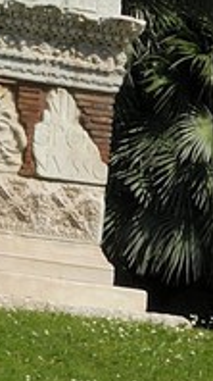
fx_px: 4852
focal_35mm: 482
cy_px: -198
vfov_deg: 4.5
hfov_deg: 2.4
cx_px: 1385
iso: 100
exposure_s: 1/125
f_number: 13
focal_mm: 38
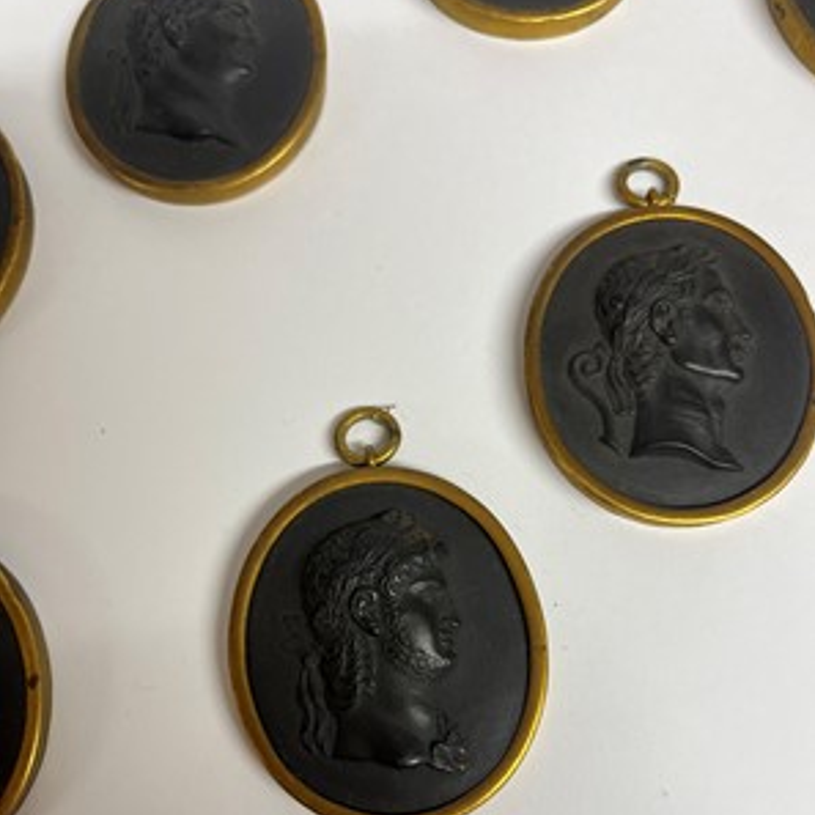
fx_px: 826
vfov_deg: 52.0
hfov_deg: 52.5
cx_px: 409
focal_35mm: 31
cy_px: 510
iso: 100
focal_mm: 5.1
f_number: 1.6
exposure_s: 1/100
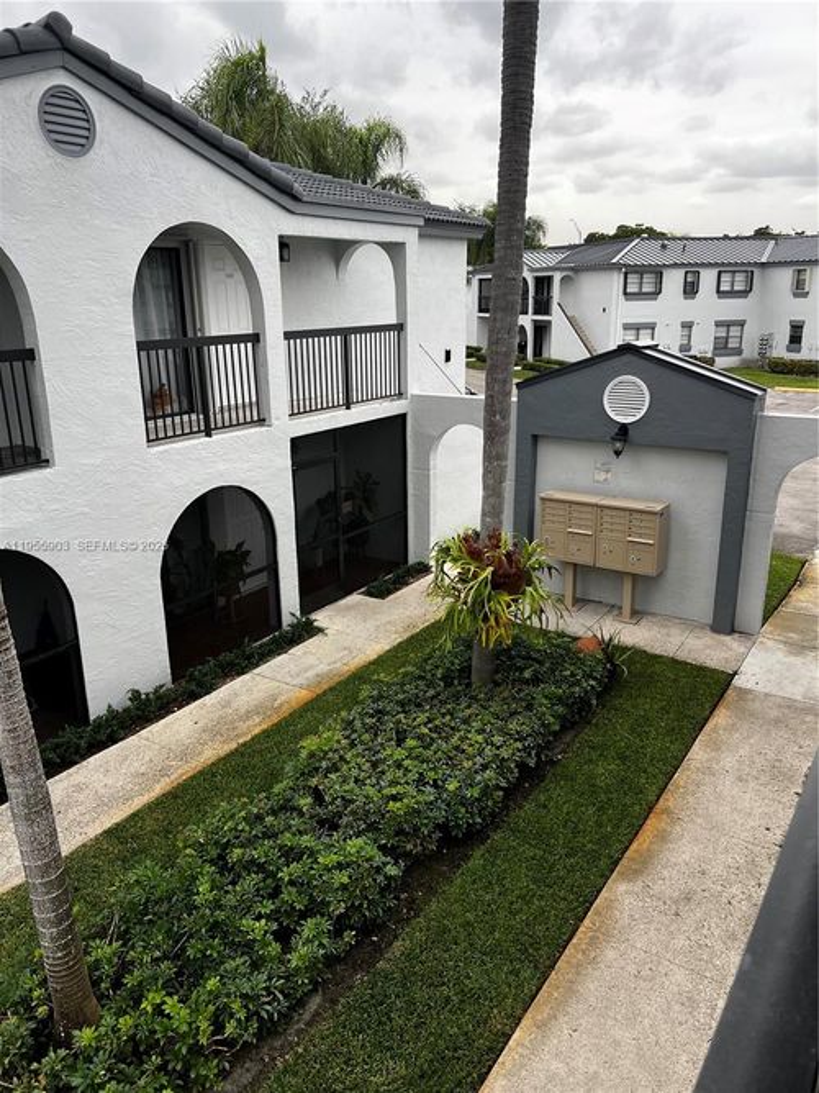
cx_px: 410
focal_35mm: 26
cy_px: 546
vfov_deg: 67.3
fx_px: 820
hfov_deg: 53.0
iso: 50
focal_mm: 5.7
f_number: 1.5
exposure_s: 1/621
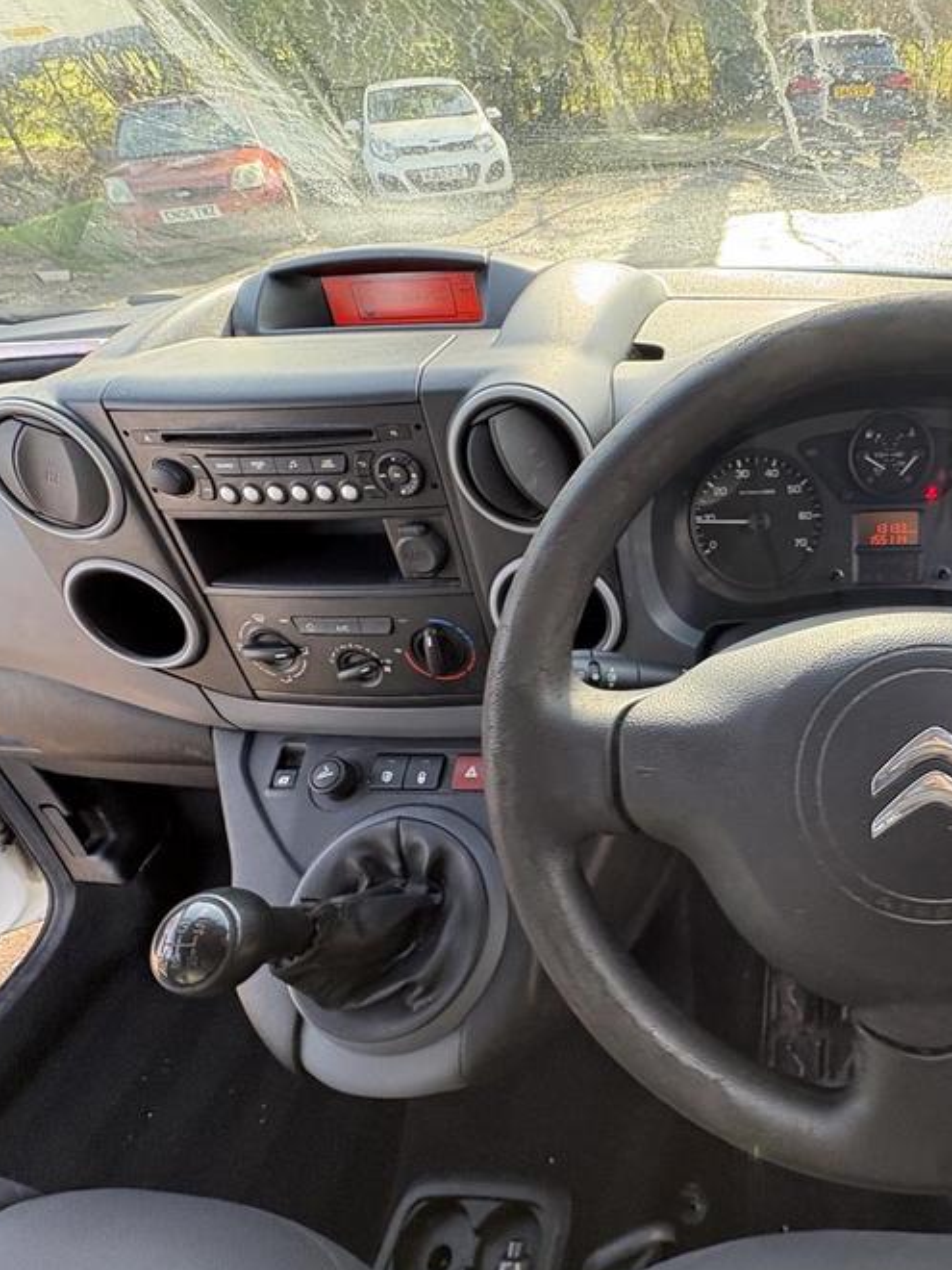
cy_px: 643
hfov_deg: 63.2
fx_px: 697
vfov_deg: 84.7
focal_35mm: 19
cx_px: 752
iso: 160
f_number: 2.2
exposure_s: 1/99
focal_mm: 2.22
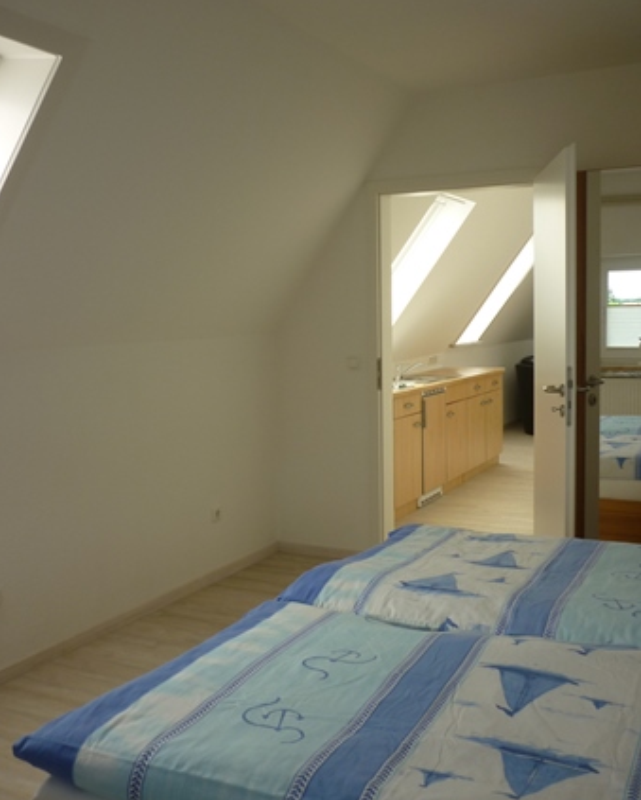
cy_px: 393
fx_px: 829
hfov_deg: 42.3
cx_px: 317
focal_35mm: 35
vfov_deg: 51.5
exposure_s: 1/160
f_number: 2.8
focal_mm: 5.5
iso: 80
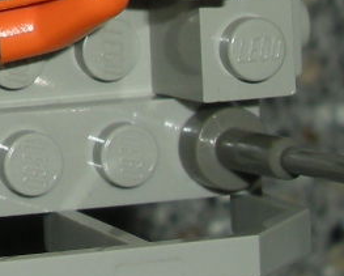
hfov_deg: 6.5
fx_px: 2864
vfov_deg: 5.4
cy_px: -198
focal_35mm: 281
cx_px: -492
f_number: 8
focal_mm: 7.9
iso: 64
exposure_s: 1/60
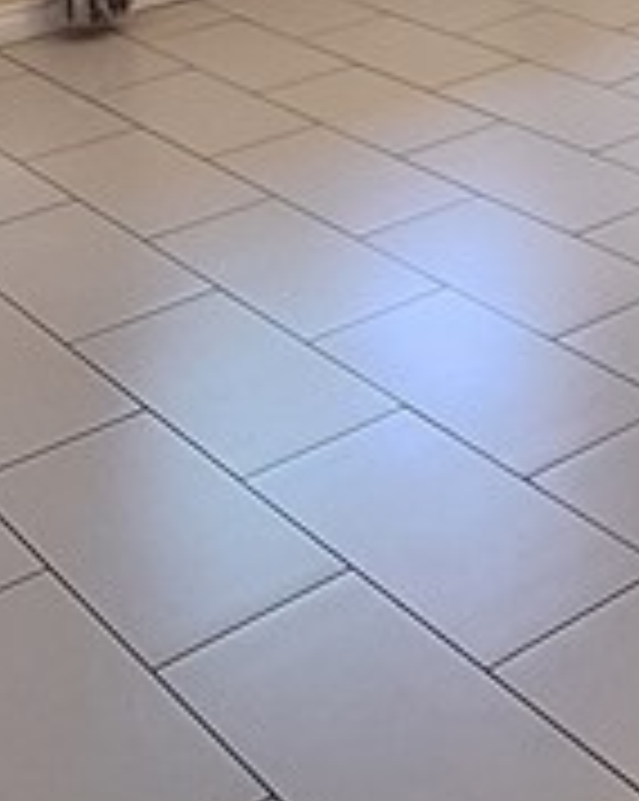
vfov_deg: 22.8
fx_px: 1729
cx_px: 554
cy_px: -288
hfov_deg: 20.6
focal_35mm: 73
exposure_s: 1/40
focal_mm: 1.74
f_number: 2.2
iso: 125
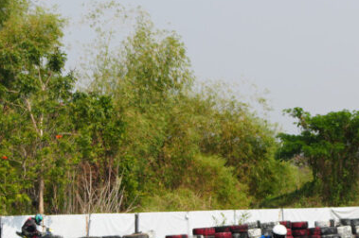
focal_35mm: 304
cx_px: 316
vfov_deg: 4.5
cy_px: 203
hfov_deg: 6.8
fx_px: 3032
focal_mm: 75
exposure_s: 1/640
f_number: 5
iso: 100
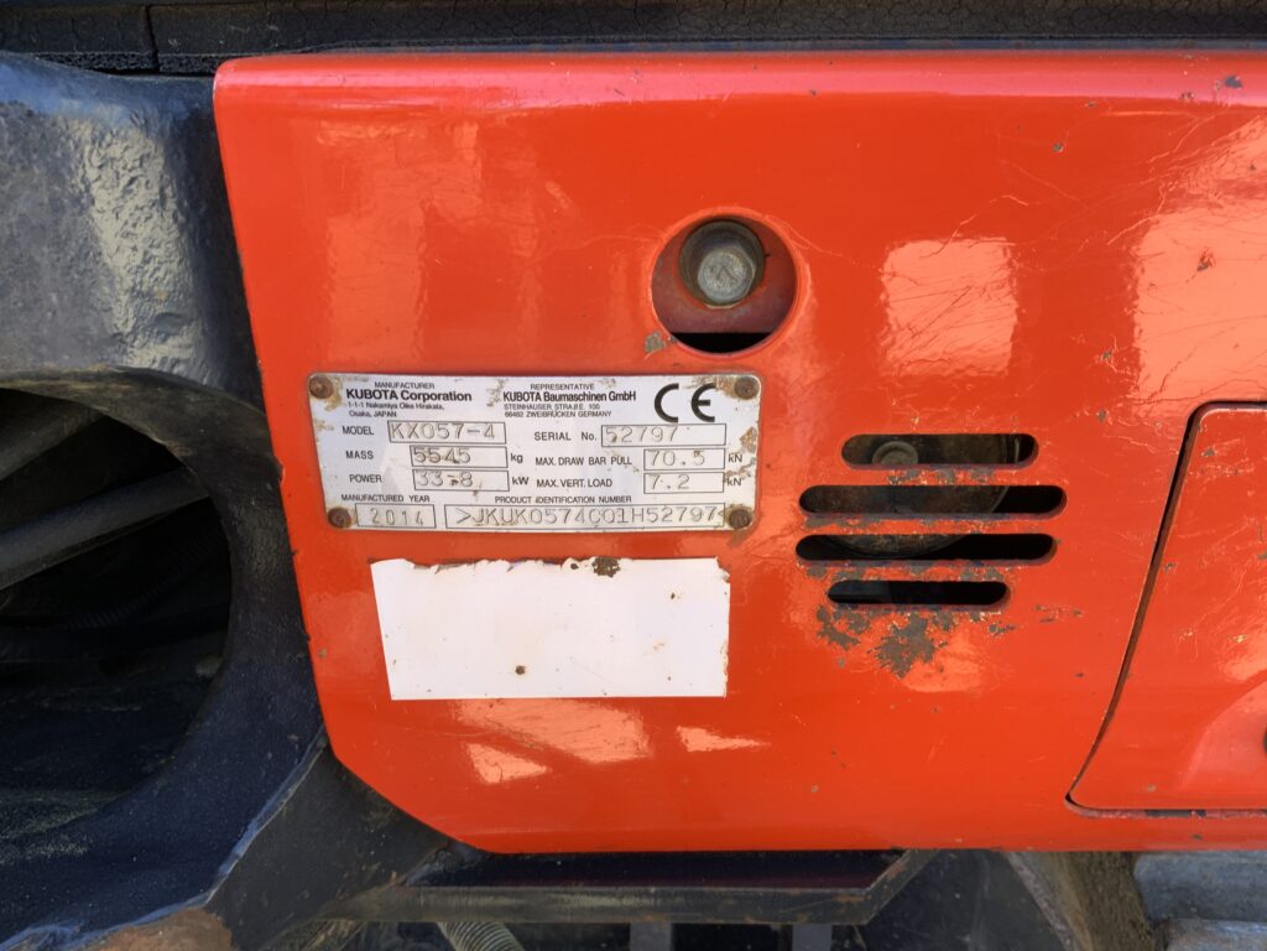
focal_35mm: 29
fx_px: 1061
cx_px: 634
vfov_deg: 48.2
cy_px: 476
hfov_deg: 61.7
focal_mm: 3
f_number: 1.8
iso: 32
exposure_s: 1/122
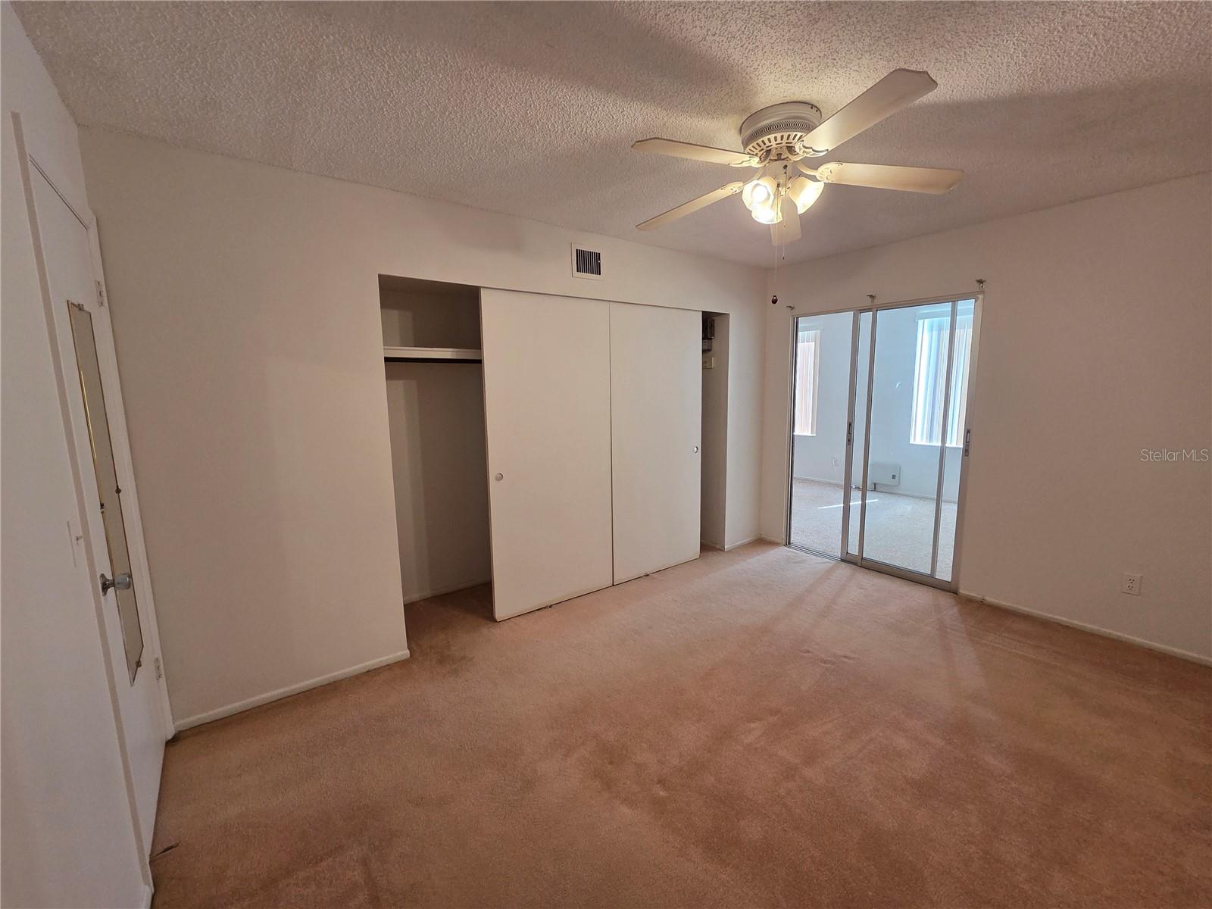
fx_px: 455
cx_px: 606
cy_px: 454
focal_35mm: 13
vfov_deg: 89.9
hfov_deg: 106.2
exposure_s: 1/60
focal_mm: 2.2
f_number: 2.2
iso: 200
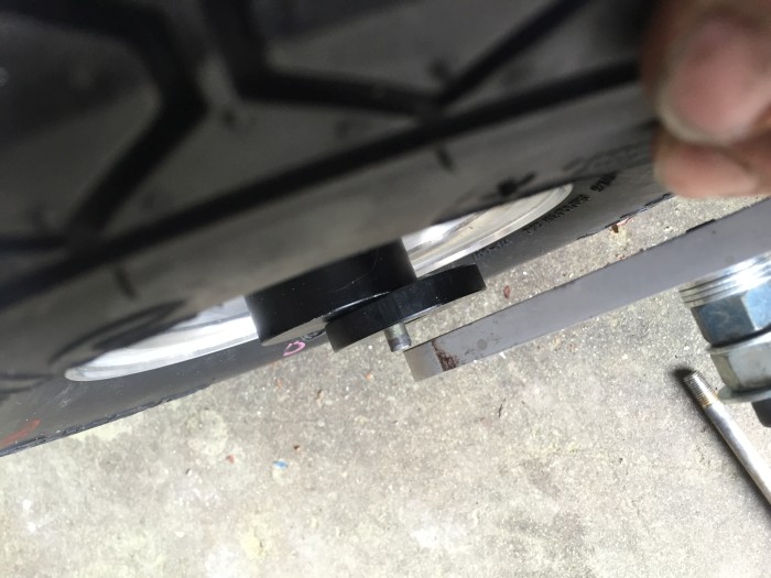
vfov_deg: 48.2
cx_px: 386
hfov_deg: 61.7
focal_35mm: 29
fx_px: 646
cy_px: 289
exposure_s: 1/30
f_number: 2.2
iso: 80
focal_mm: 4.15
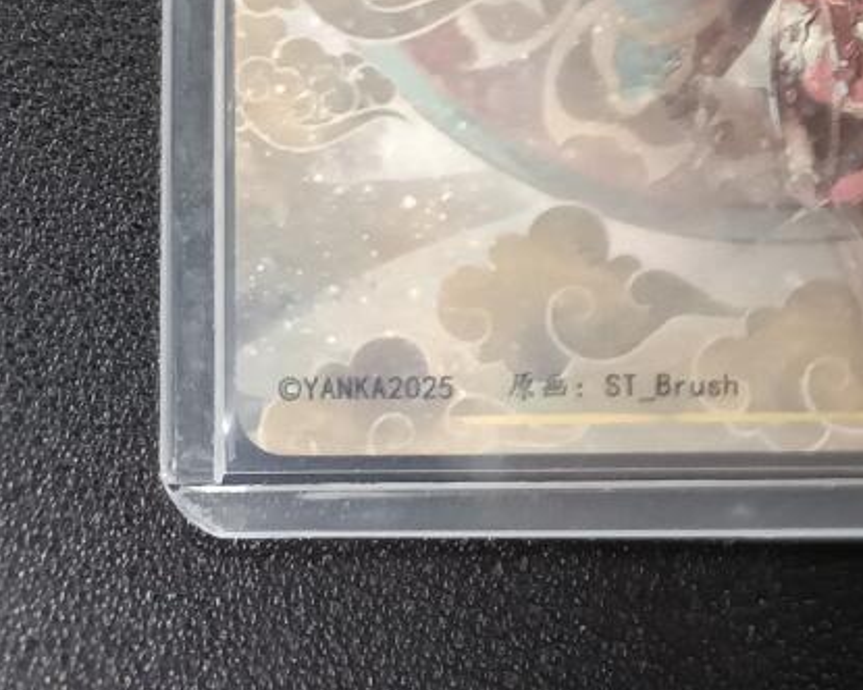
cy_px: -397
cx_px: 1406
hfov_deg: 19.8
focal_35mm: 79
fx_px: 2018
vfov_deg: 17.2
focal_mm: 5.31
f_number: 1.7
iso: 1578
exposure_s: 1/25
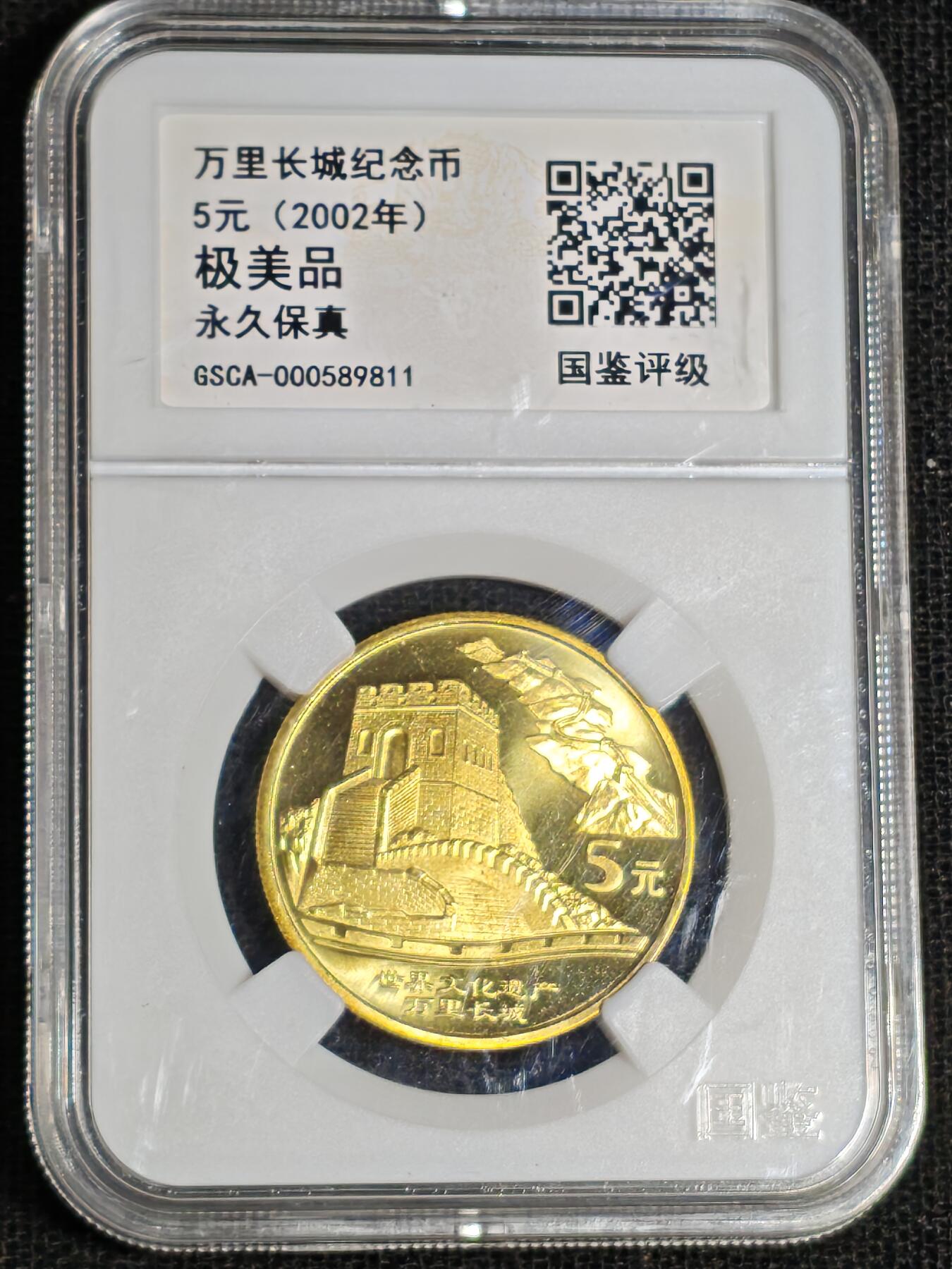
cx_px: 476
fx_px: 4437
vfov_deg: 16.3
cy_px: 634
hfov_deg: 12.2
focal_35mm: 121
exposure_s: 1/1105
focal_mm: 4.94
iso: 50
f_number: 1.5
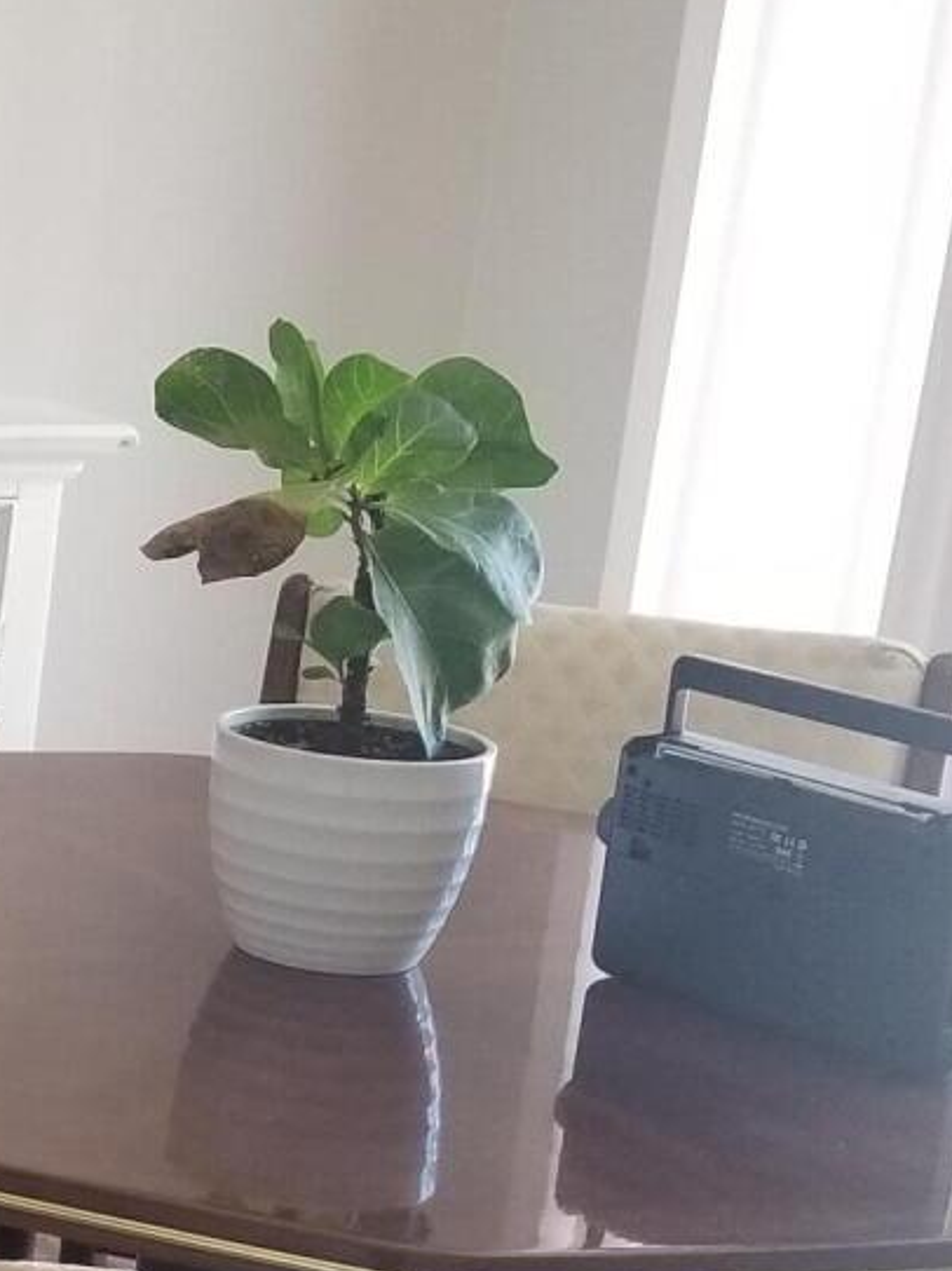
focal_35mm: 96
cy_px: 854
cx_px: -750
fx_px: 3523
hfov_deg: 13.8
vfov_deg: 20.4
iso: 125
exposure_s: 1/60
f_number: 1.7
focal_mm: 4.3
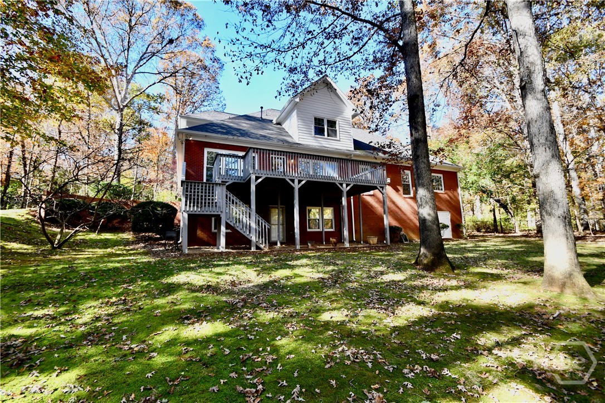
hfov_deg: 100.4
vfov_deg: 77.3
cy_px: 202
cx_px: 302
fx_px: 252
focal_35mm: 15
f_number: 5
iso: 400
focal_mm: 10
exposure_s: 1/250
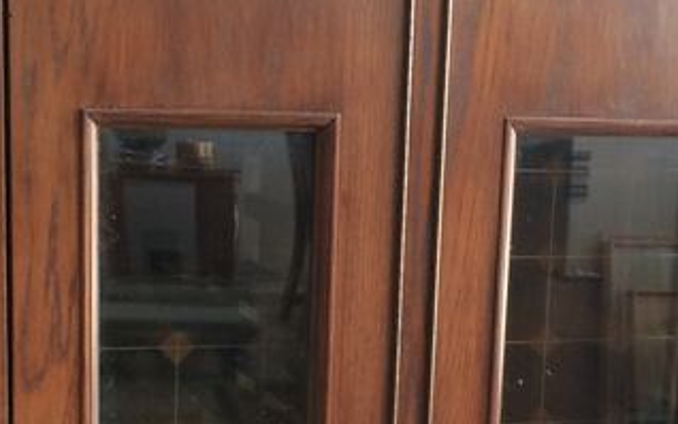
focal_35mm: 90
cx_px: 311
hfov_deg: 23.0
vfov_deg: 14.3
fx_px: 1664
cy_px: 429
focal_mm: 4.12
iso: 80
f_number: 2.2
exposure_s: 1/30
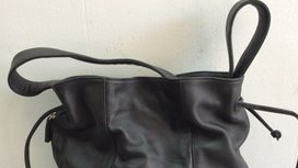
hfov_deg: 46.4
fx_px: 348
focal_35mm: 44
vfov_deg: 26.5
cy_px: 138
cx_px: 152
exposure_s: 1/24
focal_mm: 3.3
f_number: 2.4
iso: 32
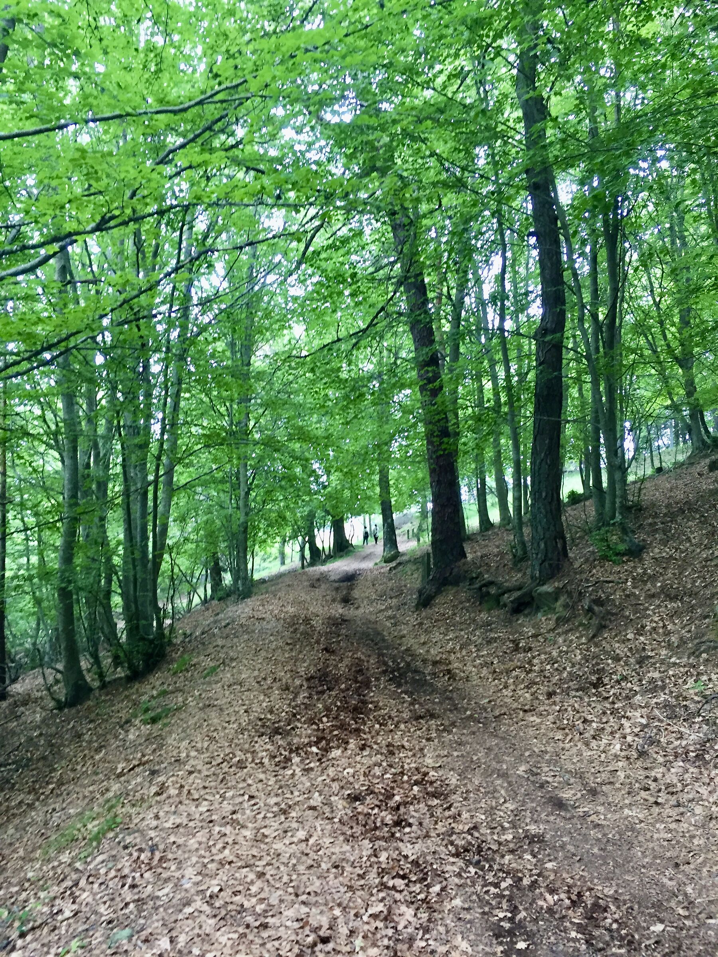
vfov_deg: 61.7
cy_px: 478
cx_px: 359
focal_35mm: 29
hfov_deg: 48.2
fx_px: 802
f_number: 2.2
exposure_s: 1/33
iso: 160
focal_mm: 4.15
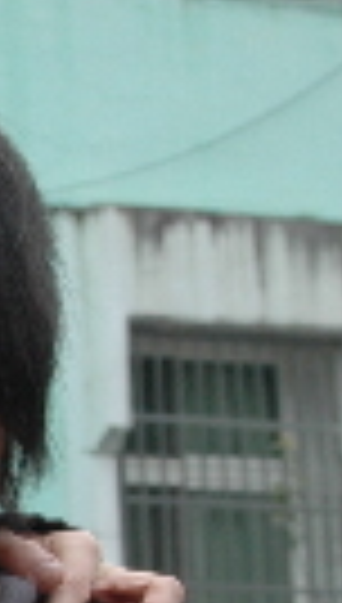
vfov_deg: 6.5
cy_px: 682
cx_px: -1094
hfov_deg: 3.5
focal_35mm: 329
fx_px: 5271
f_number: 8
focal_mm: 44
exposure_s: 1/250
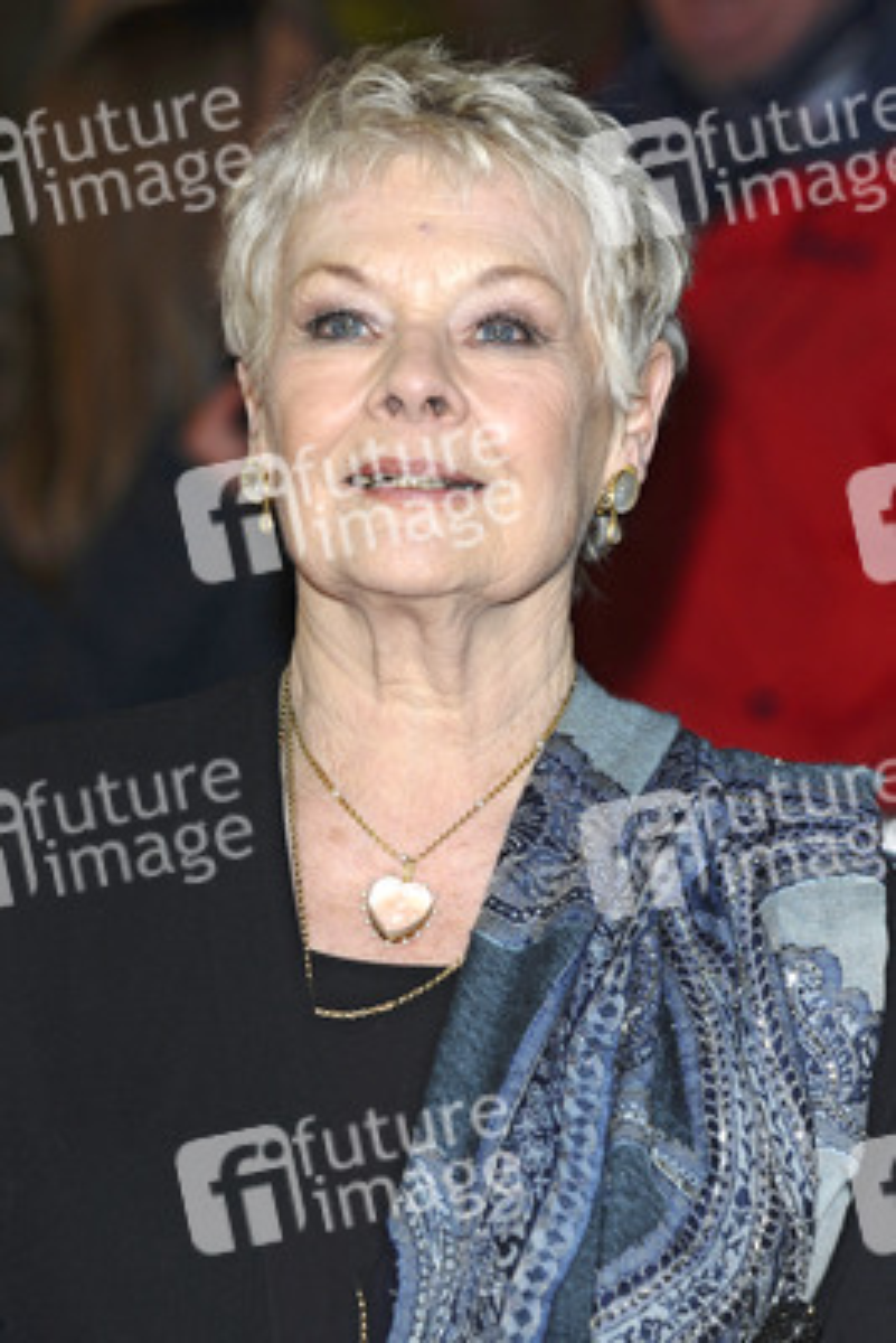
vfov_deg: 10.2
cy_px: 672
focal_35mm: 202
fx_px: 7553
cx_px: 448
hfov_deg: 6.8
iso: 320
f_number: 4.5
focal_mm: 135
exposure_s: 1/200
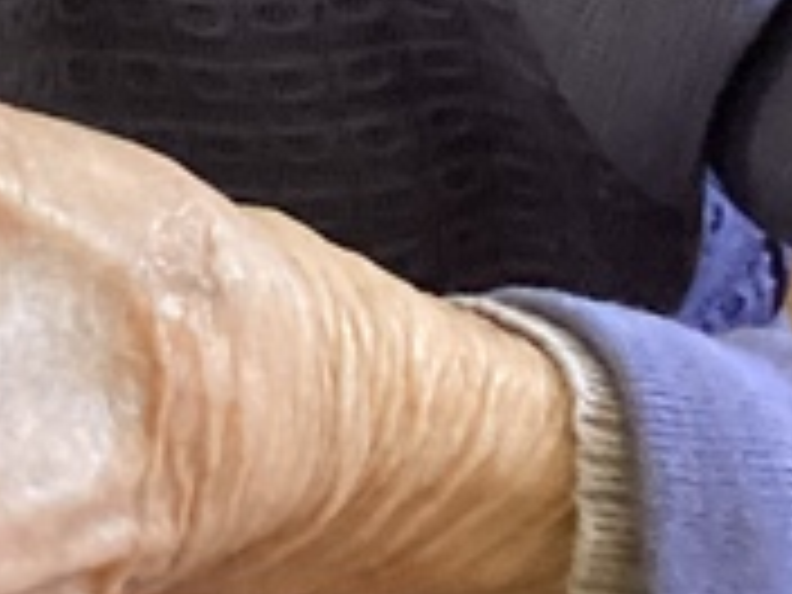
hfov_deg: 10.2
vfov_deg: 8.1
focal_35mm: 176
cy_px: -572
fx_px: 4027
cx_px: -918
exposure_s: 1/60
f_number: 2.4
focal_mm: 3.3
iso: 320
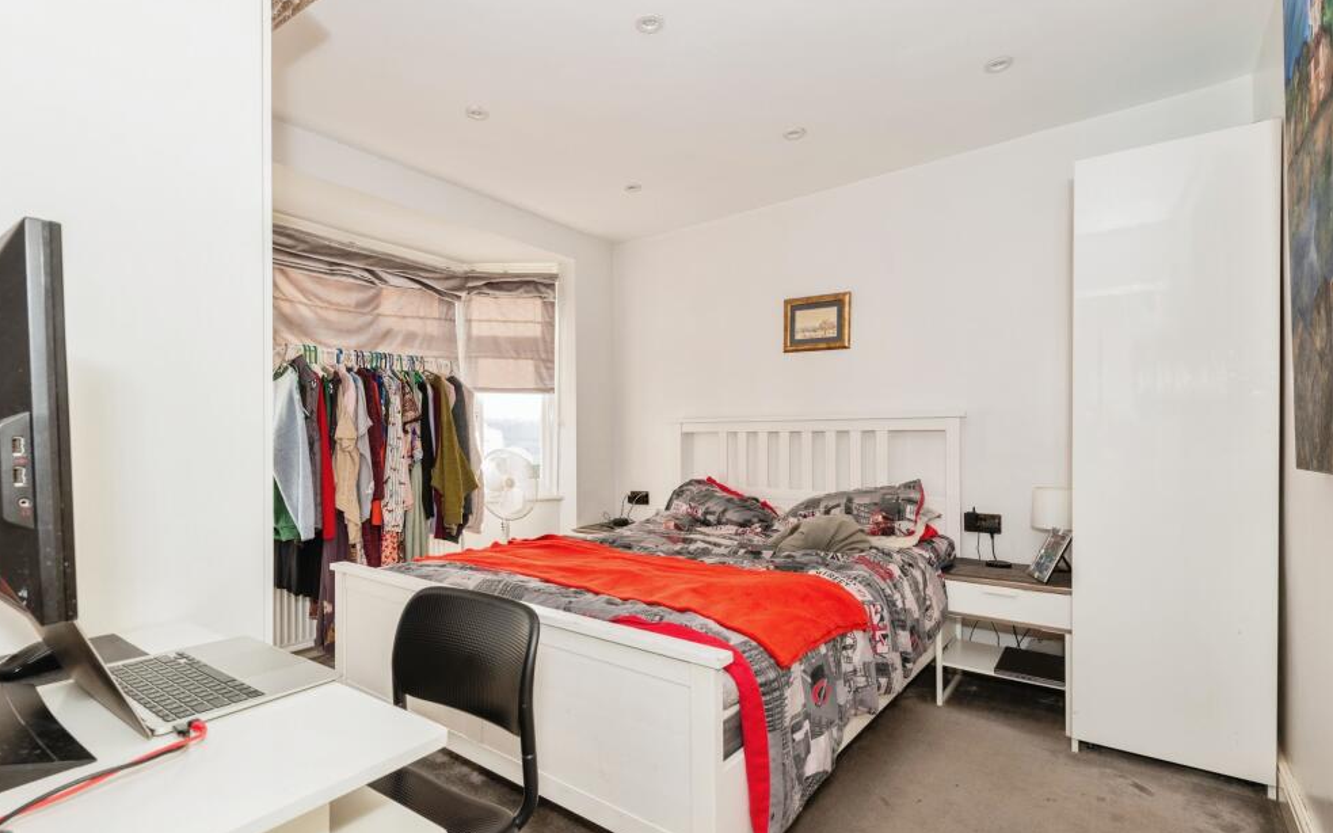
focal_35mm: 17
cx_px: 641
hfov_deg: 94.3
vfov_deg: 67.8
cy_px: 456
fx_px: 617
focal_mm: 16
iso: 200
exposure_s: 1/40
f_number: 8
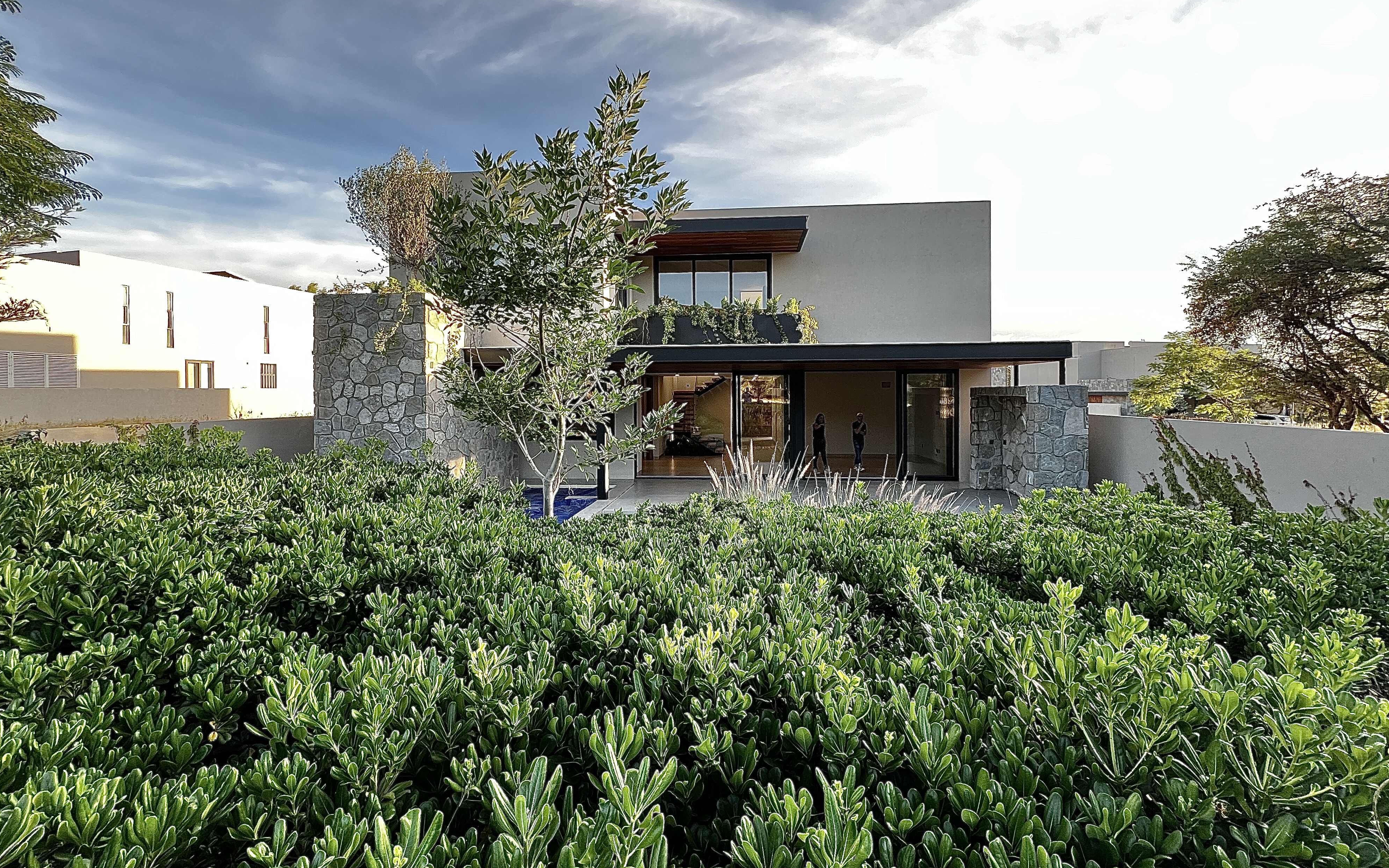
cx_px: 702
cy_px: 402
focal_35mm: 14
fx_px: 530
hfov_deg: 105.3
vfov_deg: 78.5
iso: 40
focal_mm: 1.57
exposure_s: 1/99
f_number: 1.8
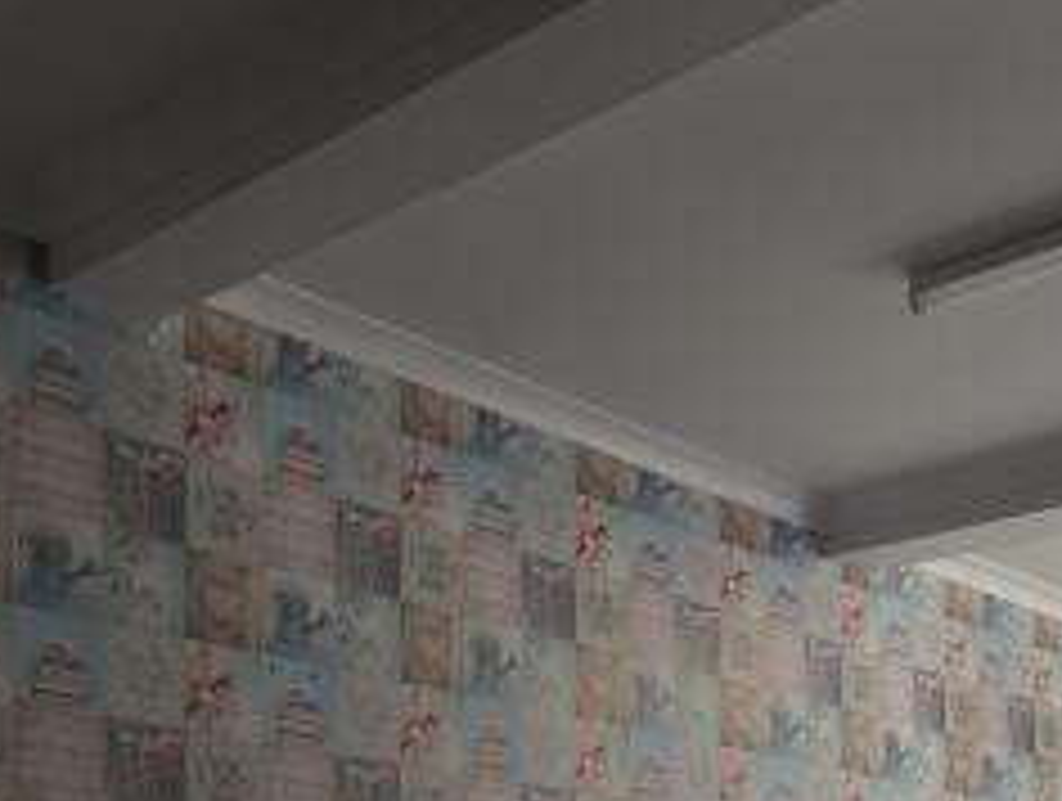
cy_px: 1078
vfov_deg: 24.2
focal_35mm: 52
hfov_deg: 36.7
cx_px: 612
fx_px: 1599
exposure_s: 1/100
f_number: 1.95
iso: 68
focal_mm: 2.23
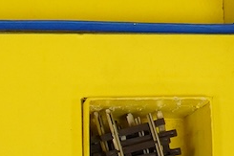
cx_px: -215
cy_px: 351
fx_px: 1345
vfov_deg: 6.4
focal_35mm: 207
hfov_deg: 9.4
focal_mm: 30
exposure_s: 1/80
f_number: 16
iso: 2500
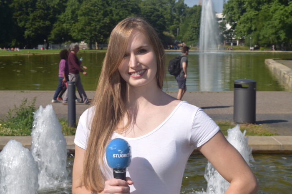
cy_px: 97
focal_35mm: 72
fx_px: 584
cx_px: 146
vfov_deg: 18.9
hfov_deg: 28.1
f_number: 14
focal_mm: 48
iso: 100
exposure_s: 1/200
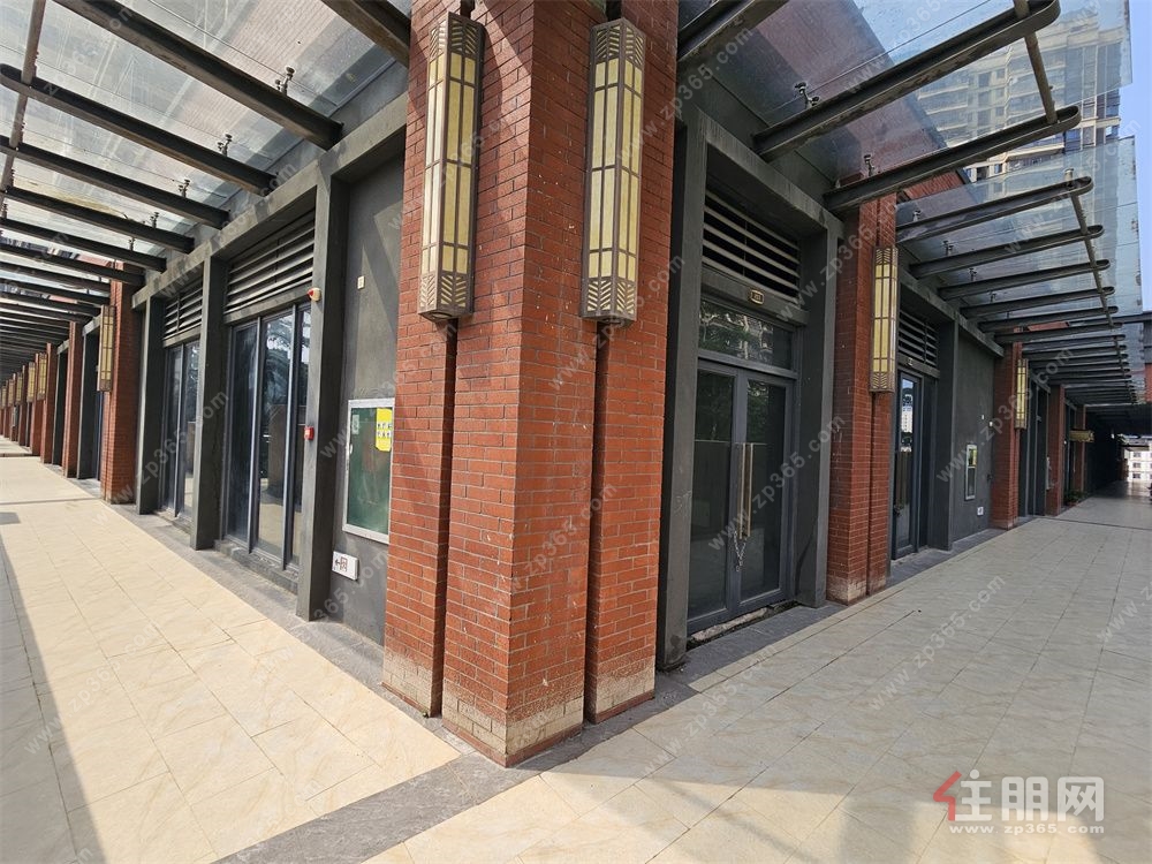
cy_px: 432
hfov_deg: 106.2
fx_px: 433
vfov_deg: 89.9
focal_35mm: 13
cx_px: 576
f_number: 2.2
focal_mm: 2.2
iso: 50
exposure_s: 1/1195
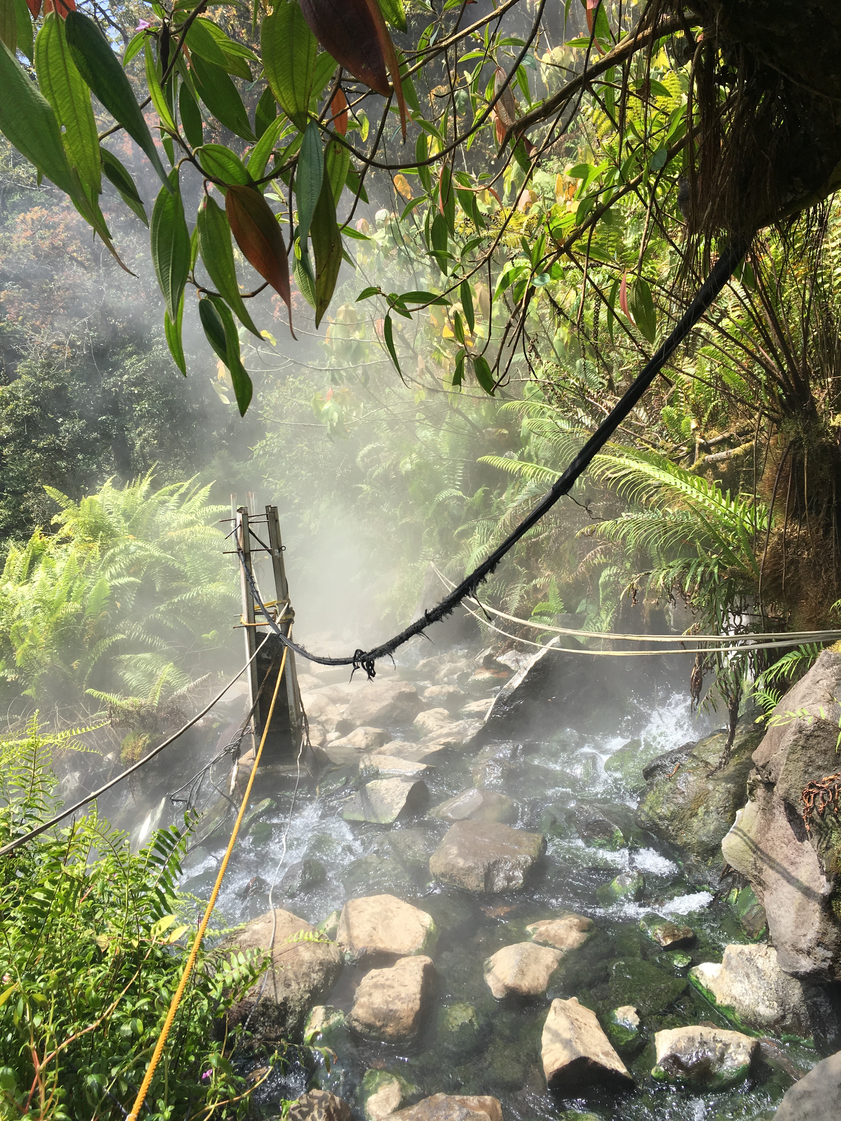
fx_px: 939
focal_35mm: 29
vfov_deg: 61.7
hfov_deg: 48.2
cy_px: 560
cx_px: 420
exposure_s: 1/635
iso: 25
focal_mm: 4.15
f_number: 2.2
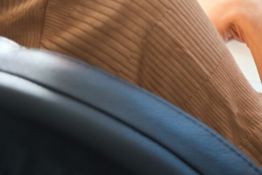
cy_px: -155
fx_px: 1426
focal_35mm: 196
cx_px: 606
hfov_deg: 9.5
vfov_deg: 6.8
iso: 320
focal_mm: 37
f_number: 2.8
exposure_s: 1/250
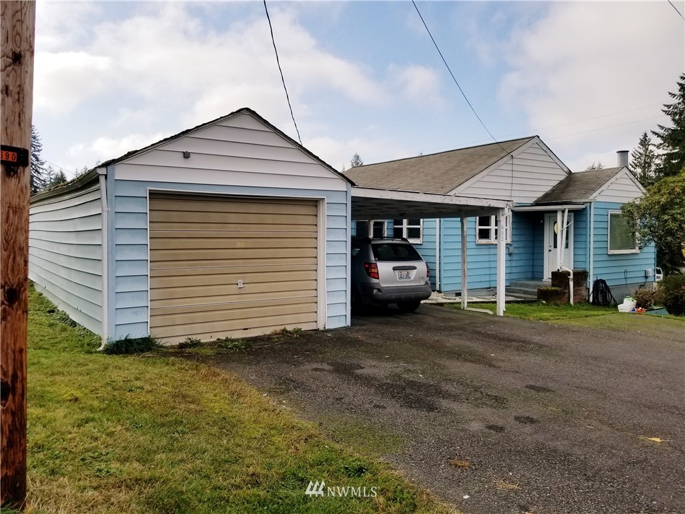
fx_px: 515
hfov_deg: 67.3
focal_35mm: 26
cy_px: 257
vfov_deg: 53.1
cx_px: 342
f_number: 1.7
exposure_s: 1/3456
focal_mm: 4.25
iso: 50
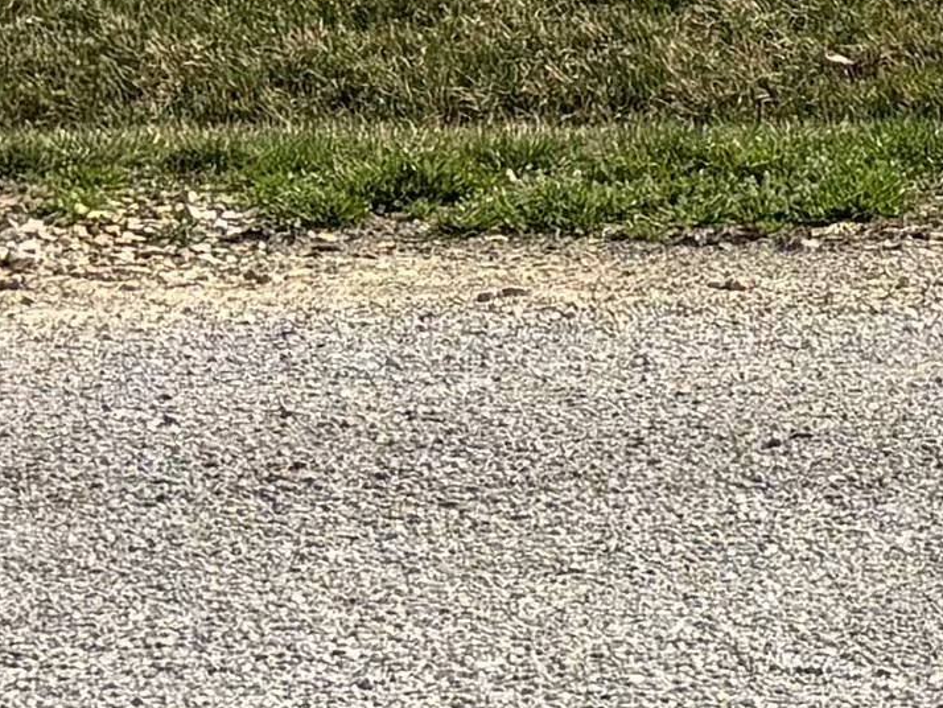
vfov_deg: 6.8
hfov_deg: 8.9
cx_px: 1992
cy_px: -974
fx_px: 5668
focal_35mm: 208
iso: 50
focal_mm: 5.96
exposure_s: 1/4329
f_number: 1.6
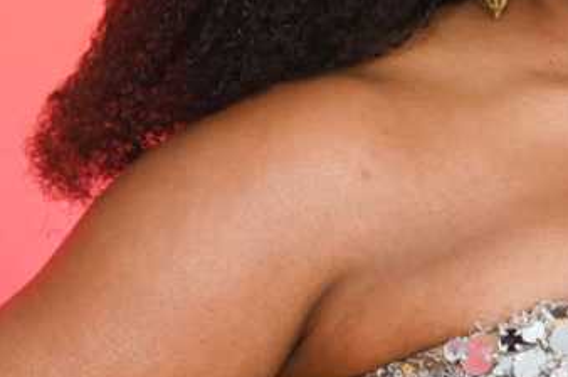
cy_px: -87
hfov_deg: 4.6
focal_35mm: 448
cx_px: 590
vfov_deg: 3.1
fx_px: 7055
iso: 5000
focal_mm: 135
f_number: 4.5
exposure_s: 1/800
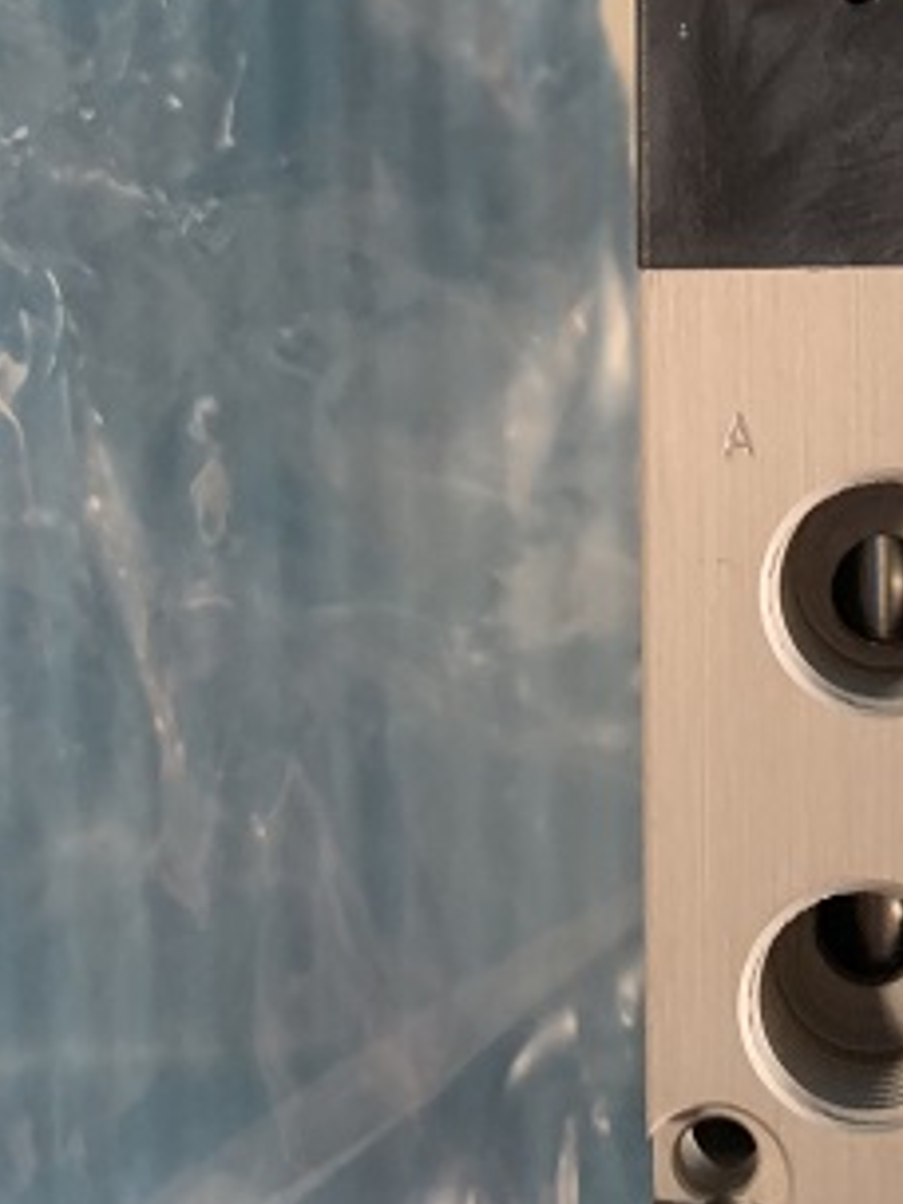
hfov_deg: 20.8
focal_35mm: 69
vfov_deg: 27.5
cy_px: 224
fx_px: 2400
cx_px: 842
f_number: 1.8
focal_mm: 4.25
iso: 250
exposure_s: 1/60
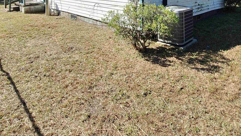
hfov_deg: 73.3
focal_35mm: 25
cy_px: -11
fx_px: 160
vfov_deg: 38.6
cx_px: 143
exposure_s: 1/1560
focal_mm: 1.74
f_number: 2.2
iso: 40
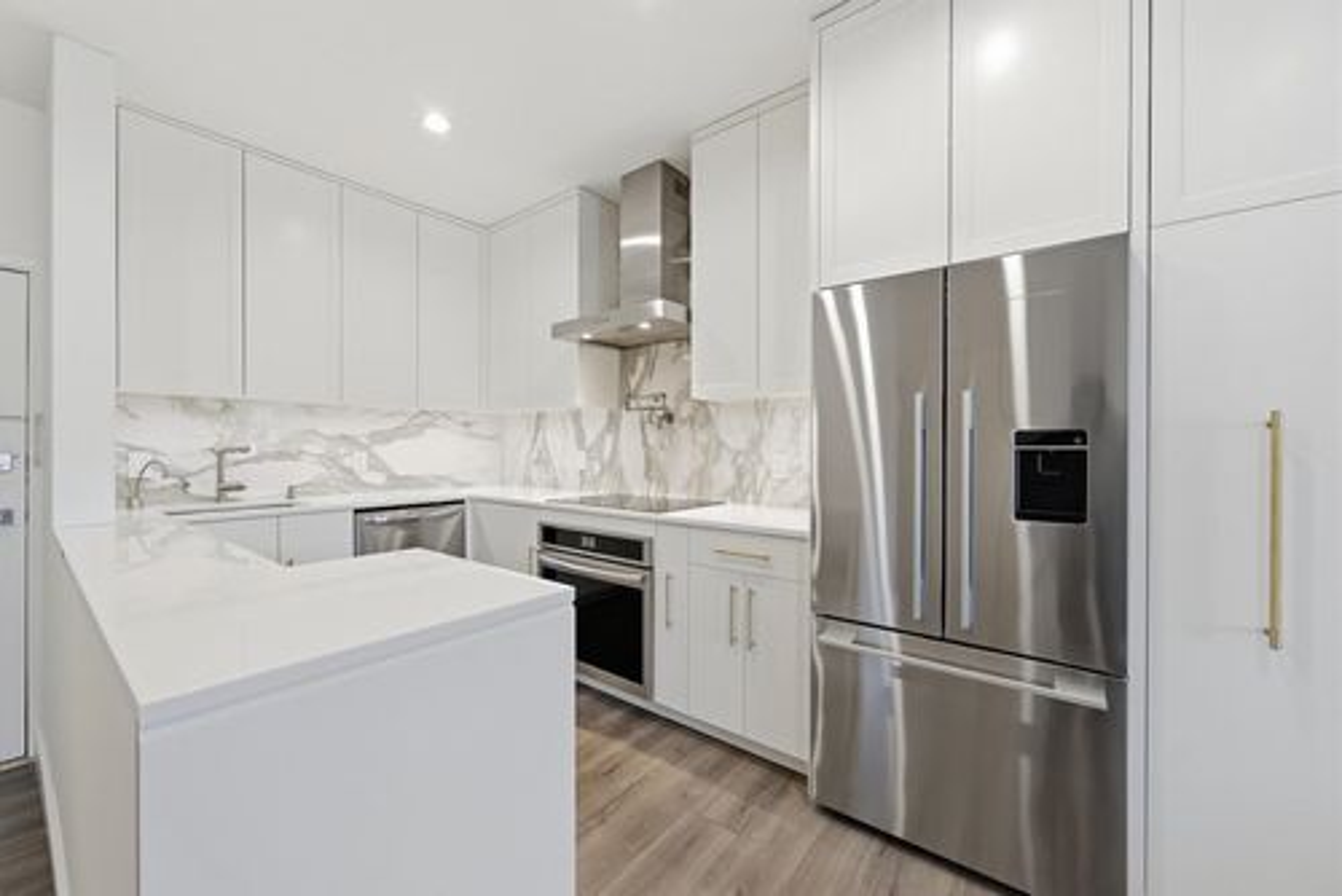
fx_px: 522
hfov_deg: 104.2
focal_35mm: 14
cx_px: 671
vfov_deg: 81.3
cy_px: 448
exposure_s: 1/80
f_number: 8
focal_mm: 14
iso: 250
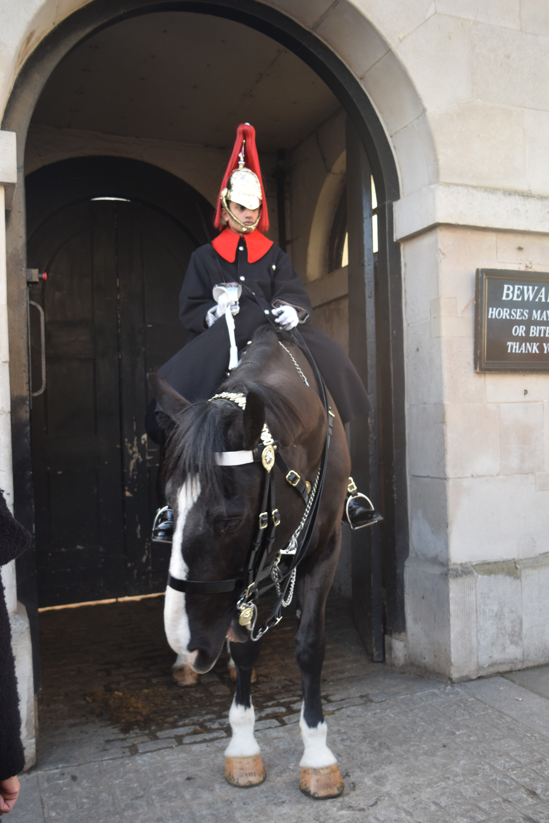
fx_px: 755
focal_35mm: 33
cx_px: 274
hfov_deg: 40.0
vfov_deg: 57.2
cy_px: 412
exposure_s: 1/80
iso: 400
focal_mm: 22
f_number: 4.5
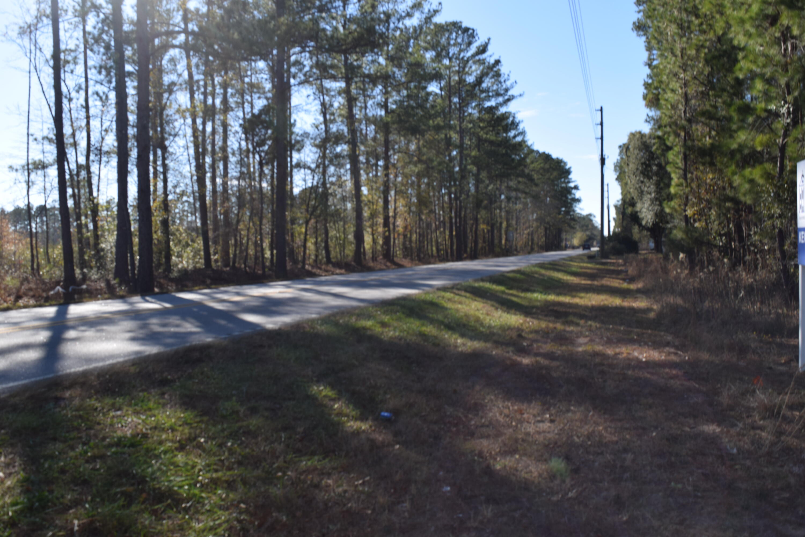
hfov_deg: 61.9
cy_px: 268
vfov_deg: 43.6
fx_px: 671
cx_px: 402
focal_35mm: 30
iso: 100
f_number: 8
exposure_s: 1/200
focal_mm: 20
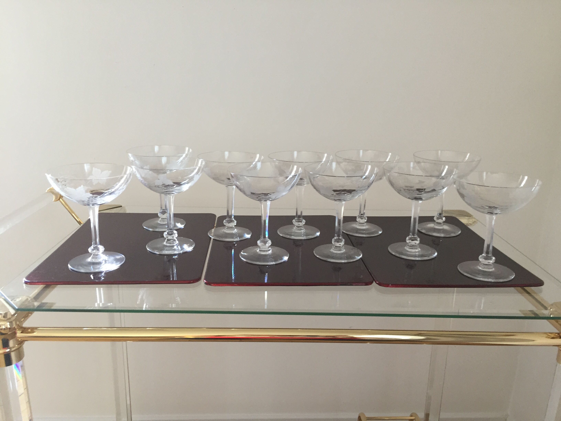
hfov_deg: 61.7
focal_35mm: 29
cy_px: 210
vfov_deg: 48.2
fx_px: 470
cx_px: 280
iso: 125
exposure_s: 1/33
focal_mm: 4.15
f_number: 2.2
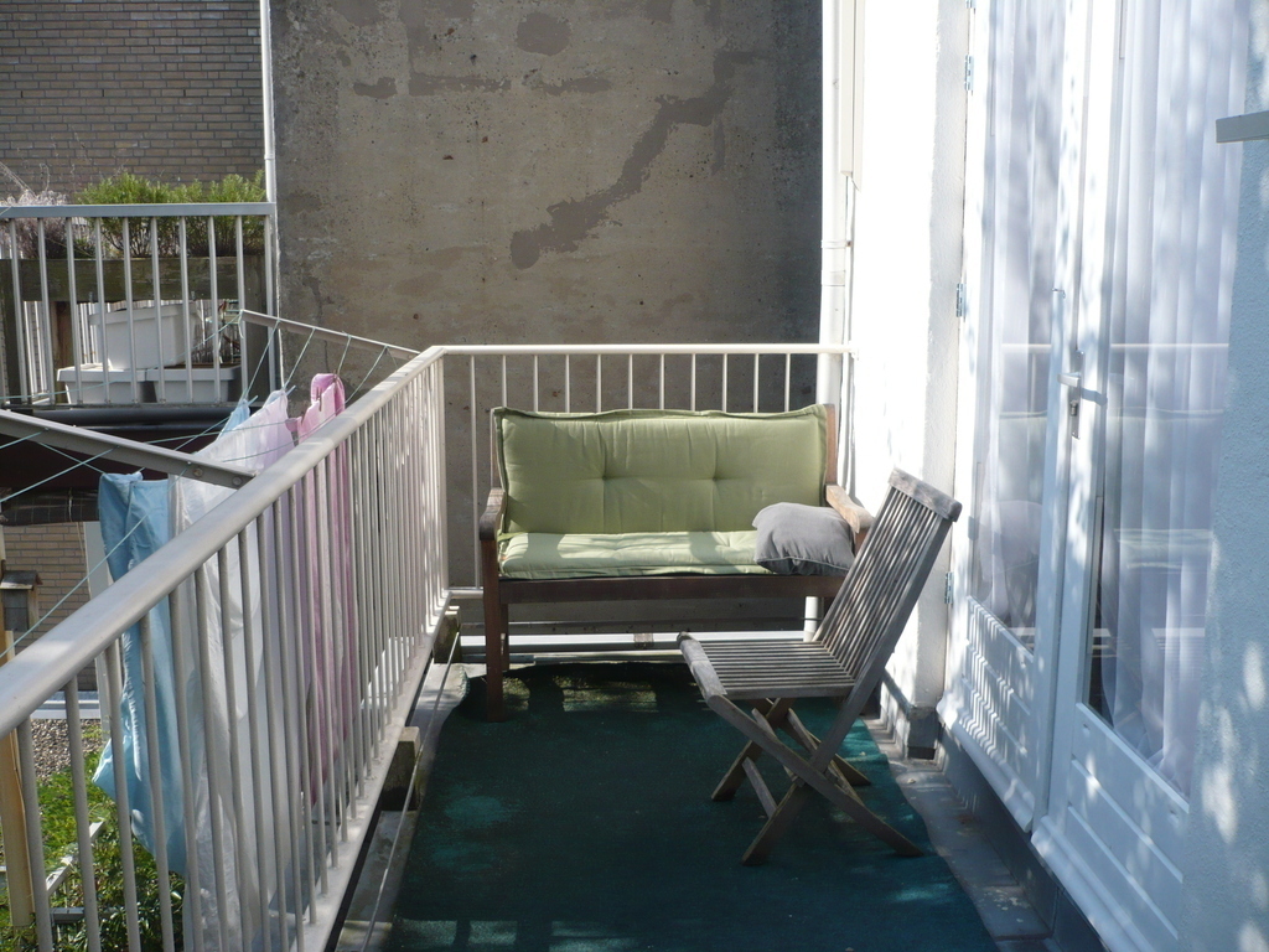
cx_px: 634
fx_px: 1283
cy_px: 476
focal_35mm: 35
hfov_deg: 52.6
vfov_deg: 40.7
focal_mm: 5.8
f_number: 2.8
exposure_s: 1/800
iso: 100
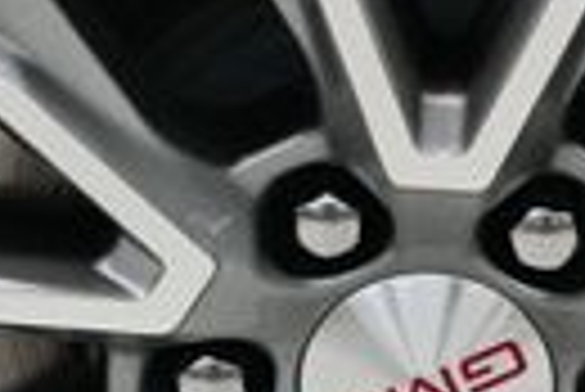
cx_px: 432
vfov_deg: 4.2
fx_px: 5352
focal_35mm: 329
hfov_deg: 6.3
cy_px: 437
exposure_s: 1/125
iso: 1600
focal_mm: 45
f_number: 4.5
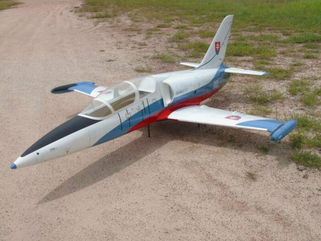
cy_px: 120
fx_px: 371
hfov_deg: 46.8
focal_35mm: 40
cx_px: 160
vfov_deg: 36.0
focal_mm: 7.1
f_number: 4.6
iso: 80
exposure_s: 1/1000
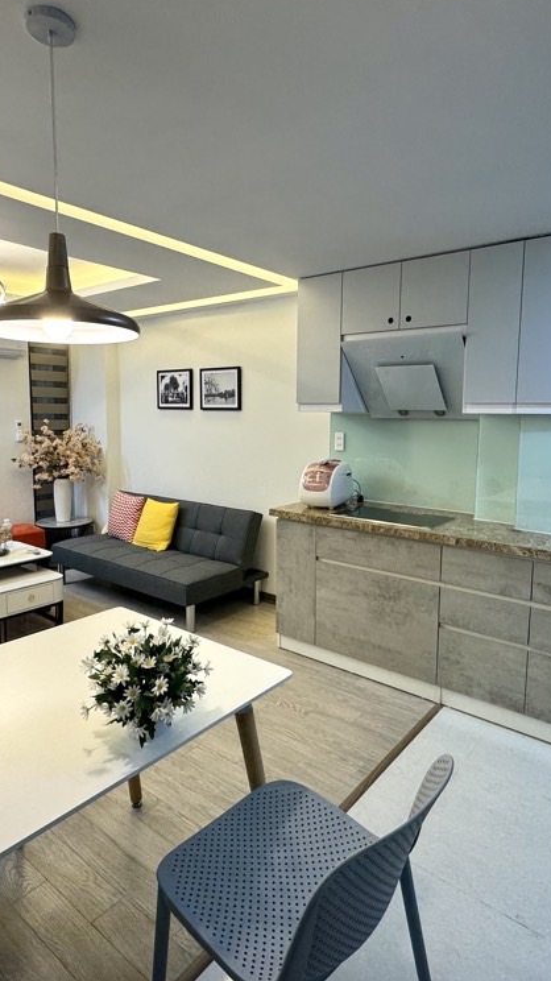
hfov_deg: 53.5
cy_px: 476
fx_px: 546
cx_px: 285
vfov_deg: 83.8
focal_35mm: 21
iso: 100
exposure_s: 1/100
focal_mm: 2.22
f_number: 2.2
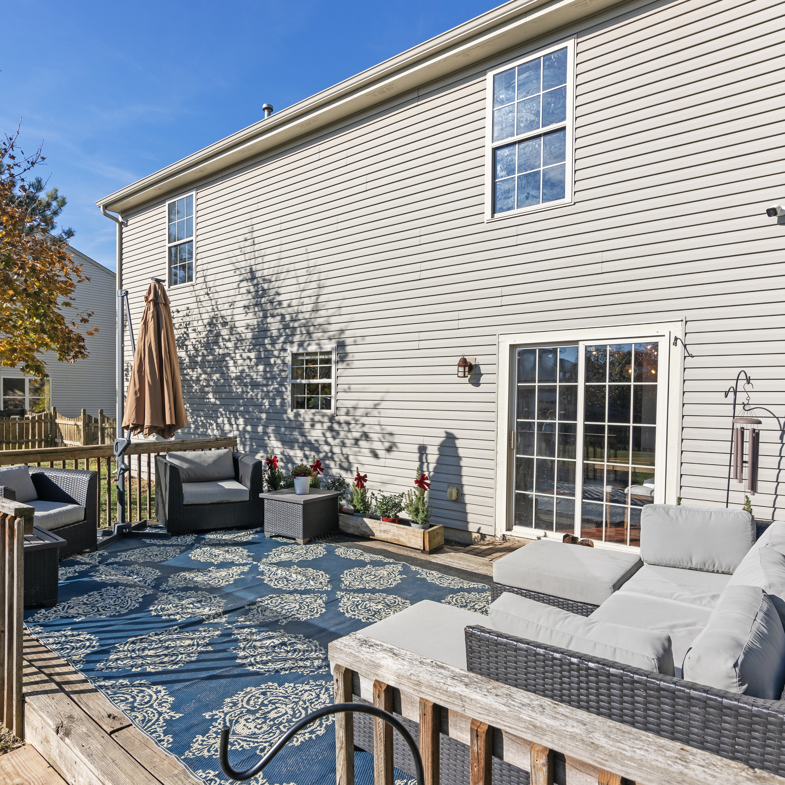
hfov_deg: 72.0
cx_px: 355
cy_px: 395
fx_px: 539
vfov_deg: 72.1
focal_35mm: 21
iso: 320
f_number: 6.3
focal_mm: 16
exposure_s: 1/1250
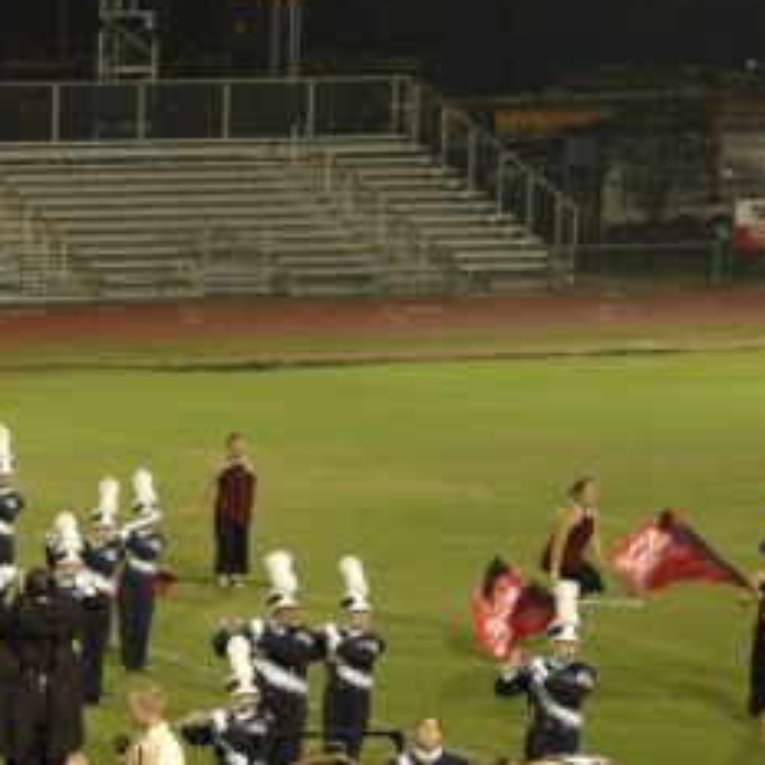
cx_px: -719
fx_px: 5626
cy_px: 890
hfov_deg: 7.5
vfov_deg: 7.7
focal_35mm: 225
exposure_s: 1/60
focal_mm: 40
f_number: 2.8
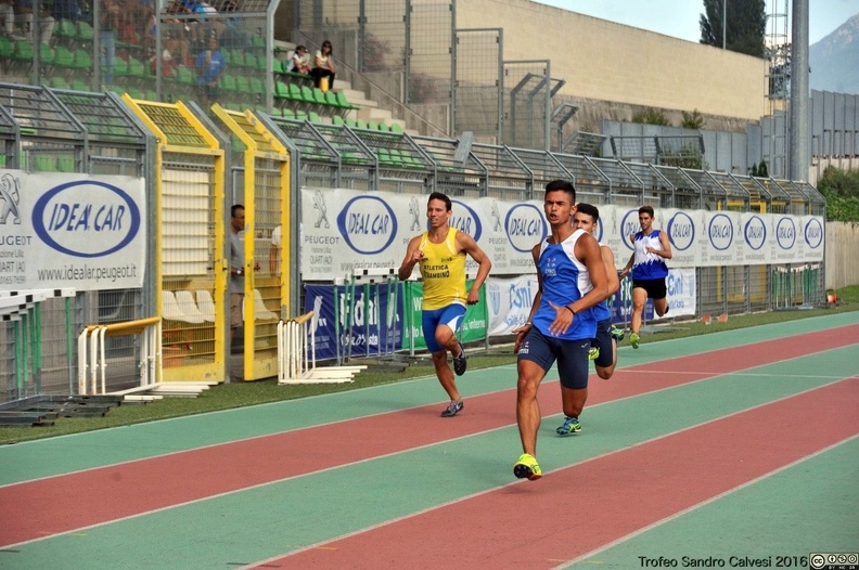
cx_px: 430
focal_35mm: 105
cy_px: 285
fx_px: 2502
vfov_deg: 13.0
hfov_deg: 19.5
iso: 800
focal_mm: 105
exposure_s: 1/1000
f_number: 6.3
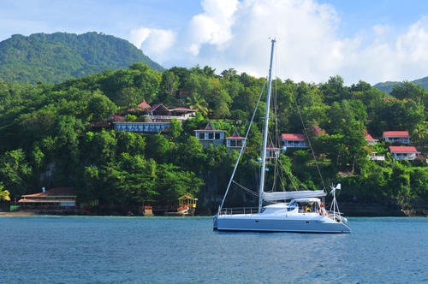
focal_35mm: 75
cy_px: 142
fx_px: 891
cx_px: 214
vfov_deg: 18.1
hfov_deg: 27.0
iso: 200
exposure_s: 1/160
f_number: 5.6
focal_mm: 50
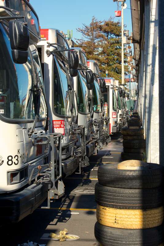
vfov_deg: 27.0
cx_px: 82
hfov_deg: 18.2
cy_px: 123
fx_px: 512
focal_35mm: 75
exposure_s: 1/80
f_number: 16
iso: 200
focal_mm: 75
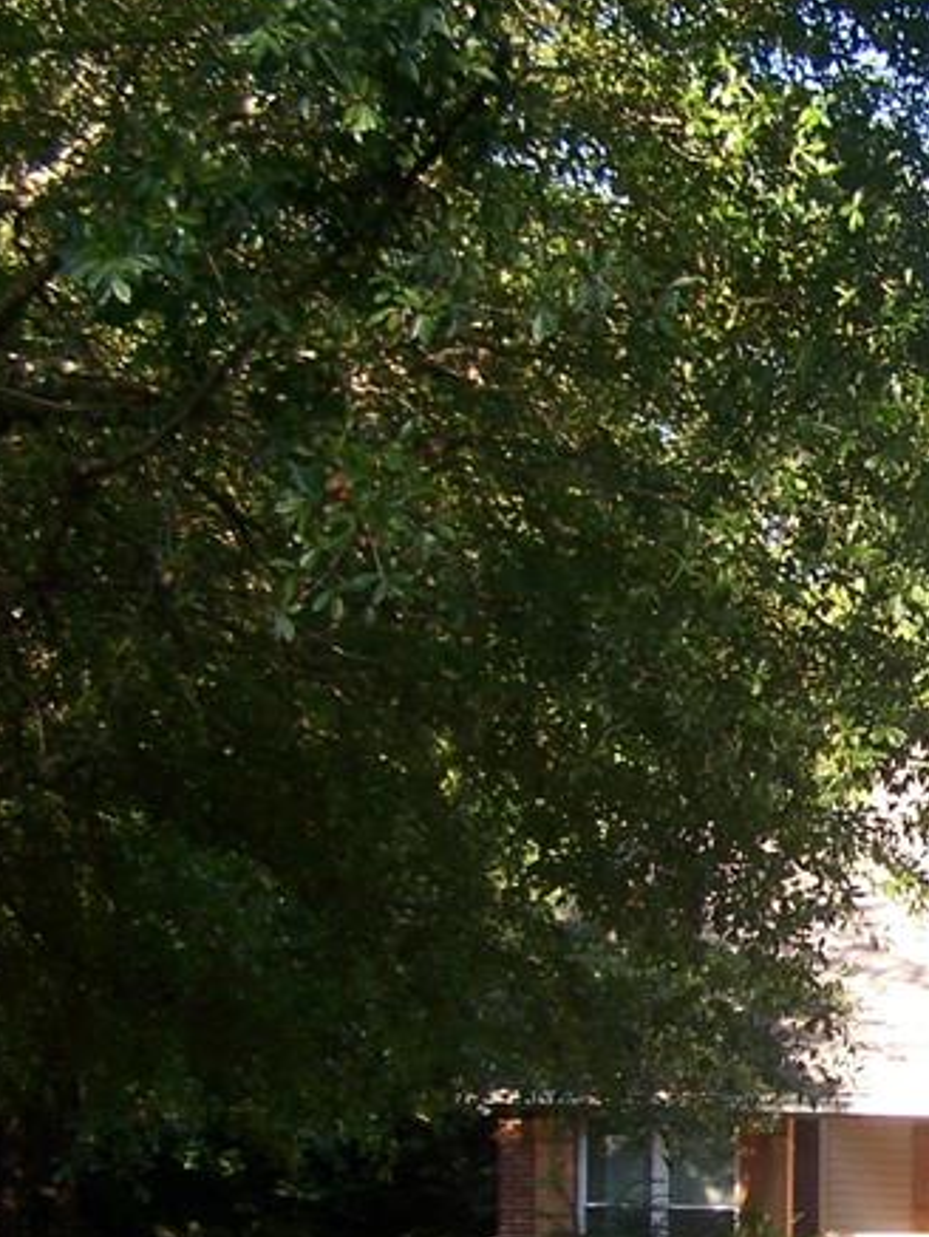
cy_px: 1045
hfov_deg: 15.2
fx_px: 3183
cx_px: 1430
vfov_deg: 21.6
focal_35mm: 89
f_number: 2.8
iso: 80
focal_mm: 6.3
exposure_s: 1/160
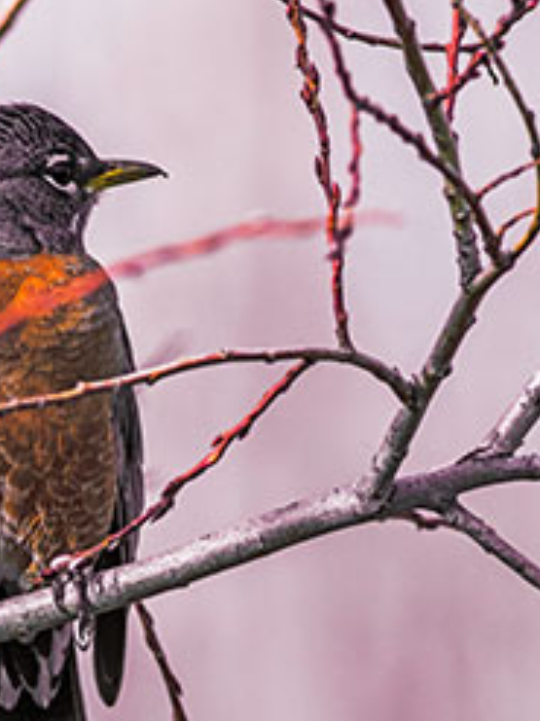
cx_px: 292
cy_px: 436
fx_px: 24294
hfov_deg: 1.3
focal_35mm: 1167
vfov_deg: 1.7
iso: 720
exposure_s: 1/640
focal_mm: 600
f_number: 11
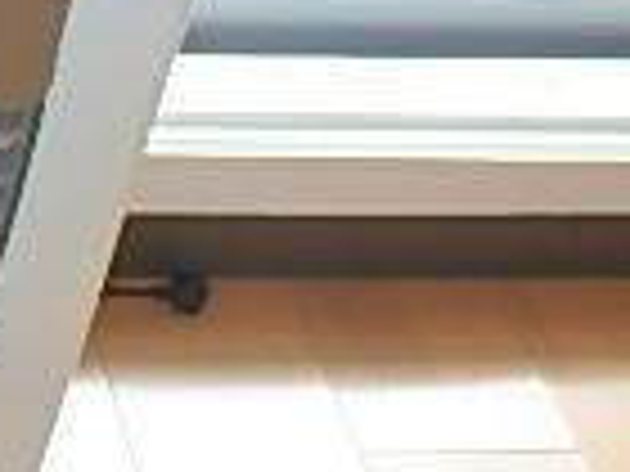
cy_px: 153
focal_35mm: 96
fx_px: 1747
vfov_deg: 15.4
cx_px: -428
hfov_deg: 17.4
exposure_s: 1/50
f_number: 3.5
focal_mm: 3.7
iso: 200
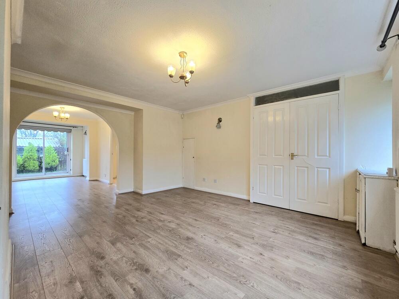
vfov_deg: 89.9
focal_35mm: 13
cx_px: 200
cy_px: 150
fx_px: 150
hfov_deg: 106.2
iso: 100
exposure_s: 1/50.3
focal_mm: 2.2
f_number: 2.2
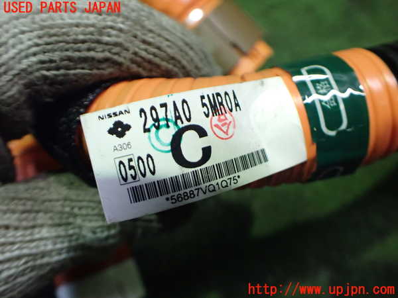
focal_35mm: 30
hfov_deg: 60.0
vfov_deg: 46.8
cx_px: 199
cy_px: 149
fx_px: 345
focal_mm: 5.4
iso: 800
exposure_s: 1/50
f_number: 2.3
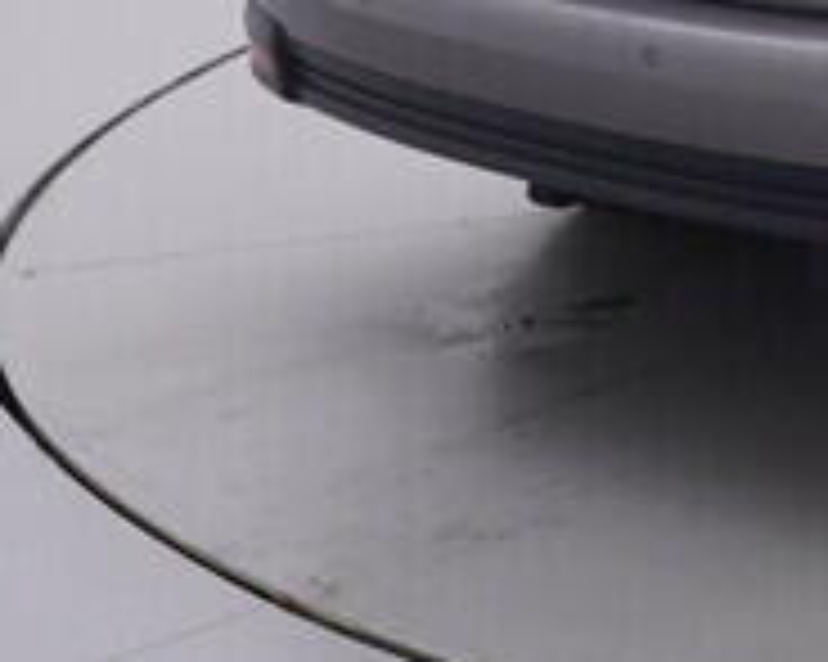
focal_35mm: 118
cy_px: -297
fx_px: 2881
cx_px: 1476
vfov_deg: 12.5
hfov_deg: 14.5
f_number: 5
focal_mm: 15
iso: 200
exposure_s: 1/80
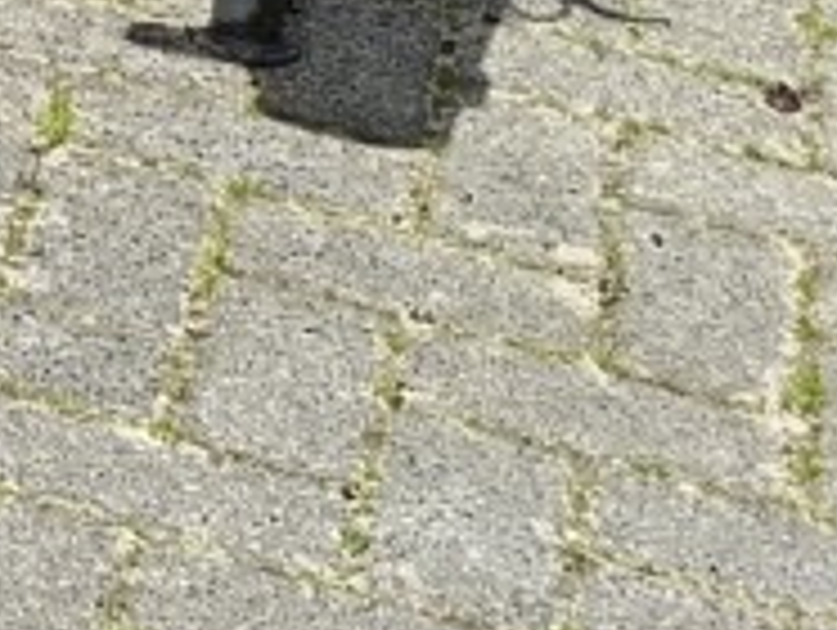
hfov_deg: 9.2
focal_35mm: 178
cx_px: -1552
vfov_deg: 8.1
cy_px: -400
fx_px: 4310
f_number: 1.8
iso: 50
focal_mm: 5.54
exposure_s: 1/1183
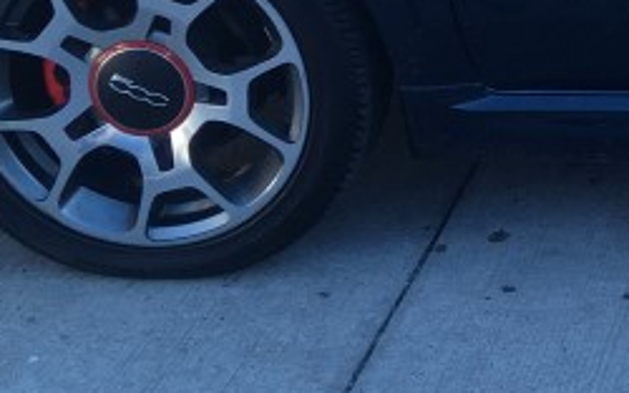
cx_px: 969
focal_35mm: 126
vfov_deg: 10.1
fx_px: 2159
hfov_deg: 15.2
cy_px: -139
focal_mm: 4.15
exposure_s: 1/145
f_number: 2.2
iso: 25
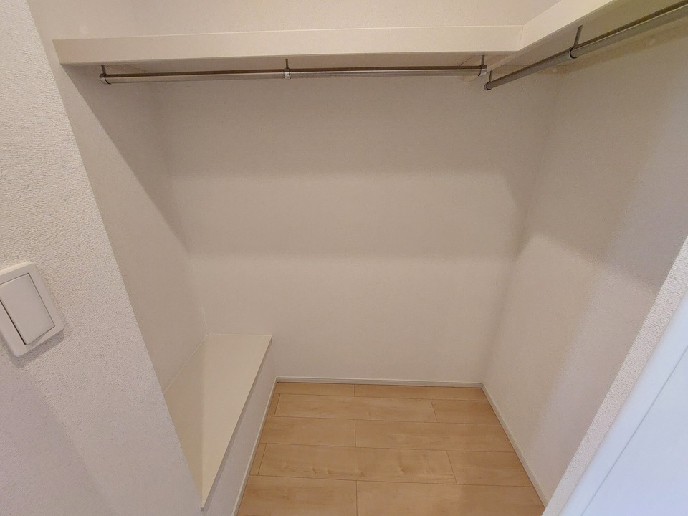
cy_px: 258
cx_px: 344
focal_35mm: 13
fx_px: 258
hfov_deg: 106.2
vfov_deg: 89.9
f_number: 2.2
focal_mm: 1.74
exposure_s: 1/60
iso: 320
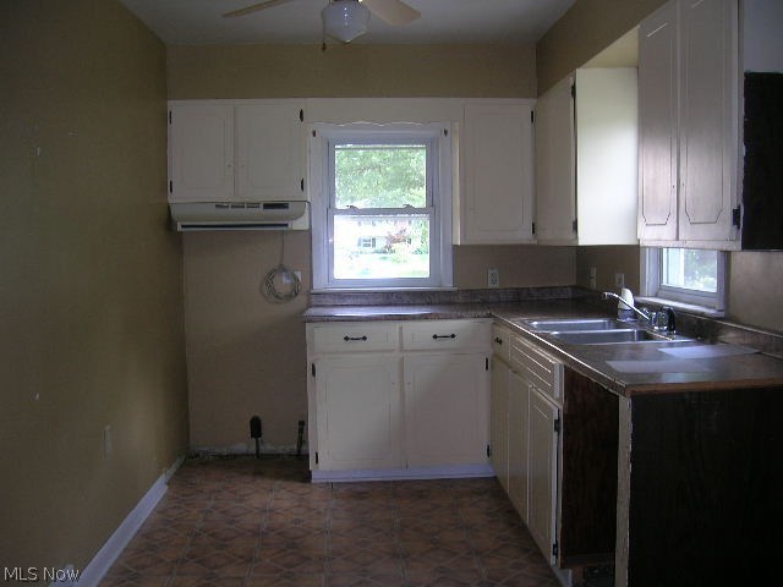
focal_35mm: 34
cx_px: 392
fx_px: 769
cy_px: 294
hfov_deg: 54.0
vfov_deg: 41.8
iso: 50
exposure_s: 1/30
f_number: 2.9
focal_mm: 5.7
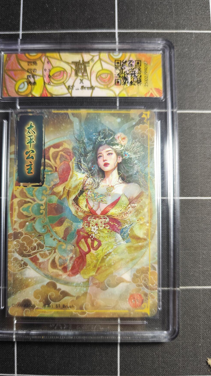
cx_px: 89
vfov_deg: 71.9
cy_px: 193
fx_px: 259
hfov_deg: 44.3
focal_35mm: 26
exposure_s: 1/100
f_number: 1.65
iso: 500
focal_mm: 6.14
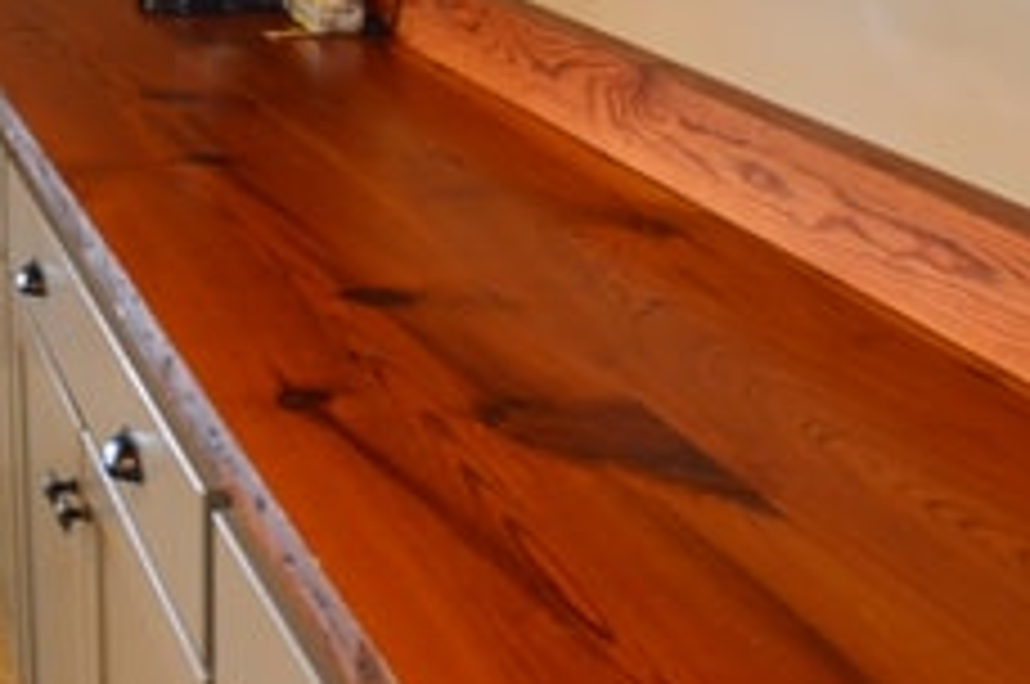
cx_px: 328
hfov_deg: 33.6
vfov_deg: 22.2
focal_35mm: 59
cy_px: 18
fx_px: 1686
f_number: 6.3
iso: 720
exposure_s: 1/15
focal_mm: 18
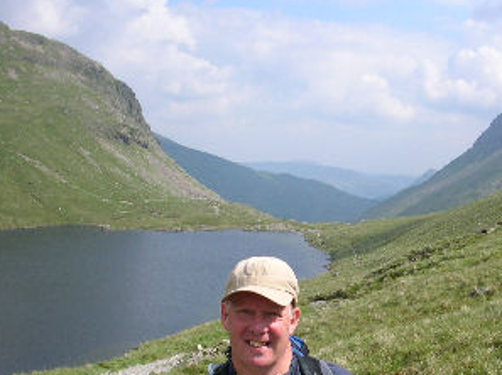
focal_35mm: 59
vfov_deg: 24.6
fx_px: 855
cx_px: 289
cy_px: 254
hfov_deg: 32.7
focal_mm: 5.8
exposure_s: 1/78.7
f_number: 8.5
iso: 50
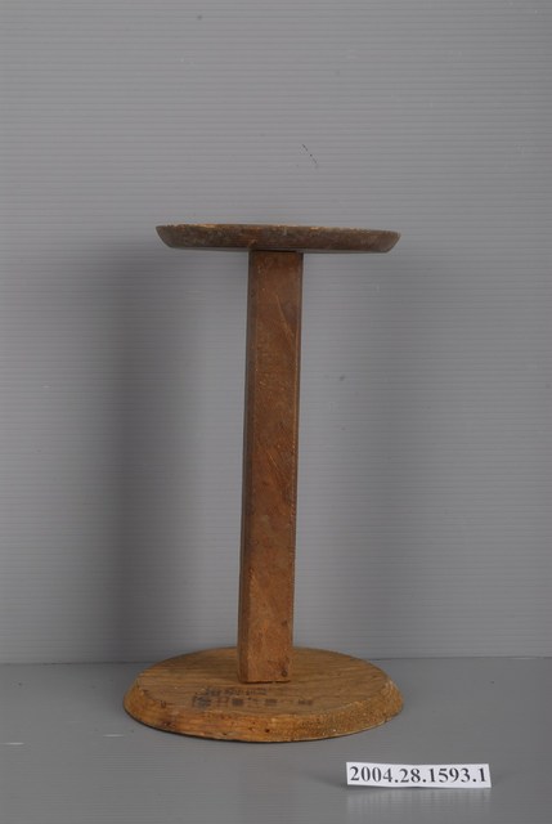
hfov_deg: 20.7
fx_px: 1512
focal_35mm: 66
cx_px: 276
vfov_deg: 30.5
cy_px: 412
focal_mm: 44
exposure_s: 1/160
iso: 100
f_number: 18
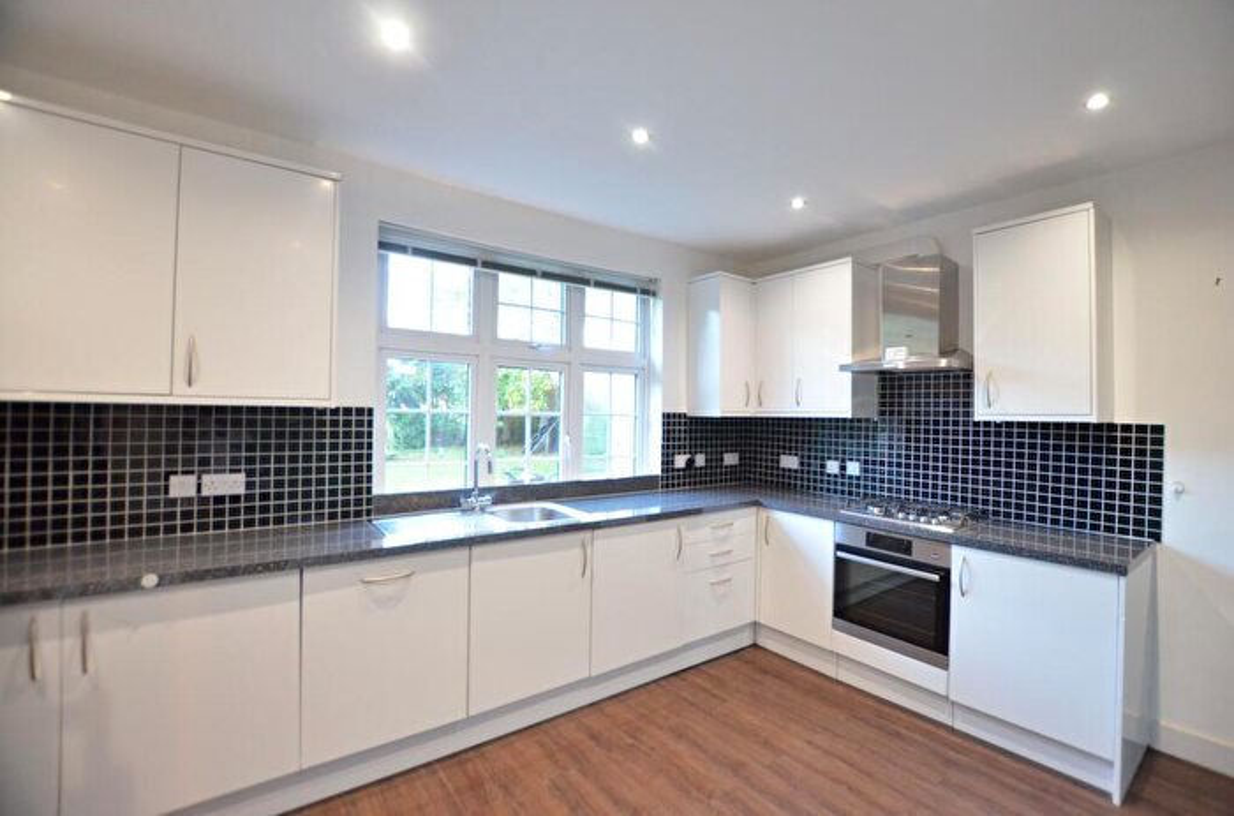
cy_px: 408
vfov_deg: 77.0
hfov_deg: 100.5
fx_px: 513
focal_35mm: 15
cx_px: 617
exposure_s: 1/100
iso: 2000
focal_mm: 10
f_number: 3.5
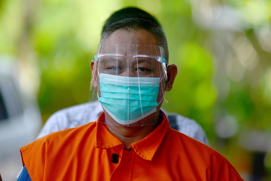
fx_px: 1536
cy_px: 89
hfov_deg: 10.1
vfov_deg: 6.7
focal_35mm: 204
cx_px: 134
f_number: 2.8
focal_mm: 200
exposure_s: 1/800
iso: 200
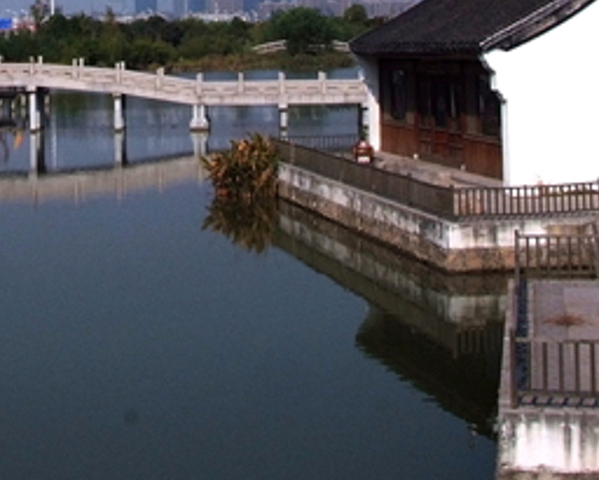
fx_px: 2802
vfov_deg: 9.7
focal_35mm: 158
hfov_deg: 12.2
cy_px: -87
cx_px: 129
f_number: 14
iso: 400
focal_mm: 32
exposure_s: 1/800
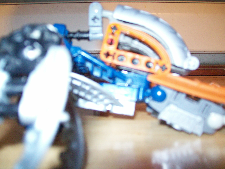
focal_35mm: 36
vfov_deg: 39.7
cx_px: 112
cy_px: 84
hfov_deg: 51.4
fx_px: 234
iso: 200
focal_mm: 6
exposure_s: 1/2
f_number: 2.7
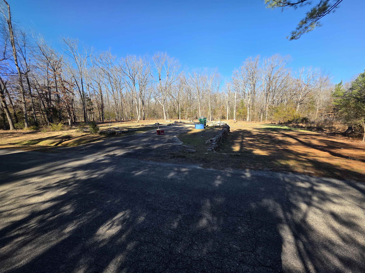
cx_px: 182
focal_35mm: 13
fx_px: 137
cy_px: 136
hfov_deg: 106.2
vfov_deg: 89.9
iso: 40
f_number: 1.9
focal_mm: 2.2
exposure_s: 1/655
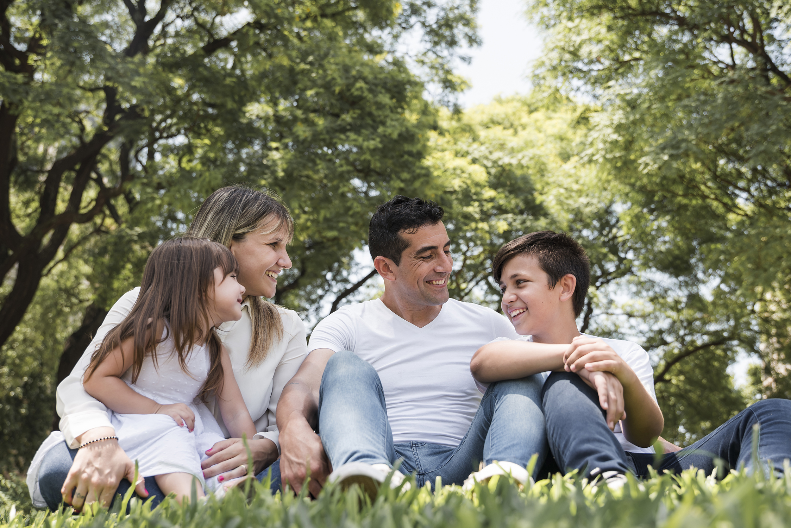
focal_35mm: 44
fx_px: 967
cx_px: 396
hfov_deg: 44.5
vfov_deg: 30.5
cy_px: 264
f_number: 4
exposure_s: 1/200
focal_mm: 44
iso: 100
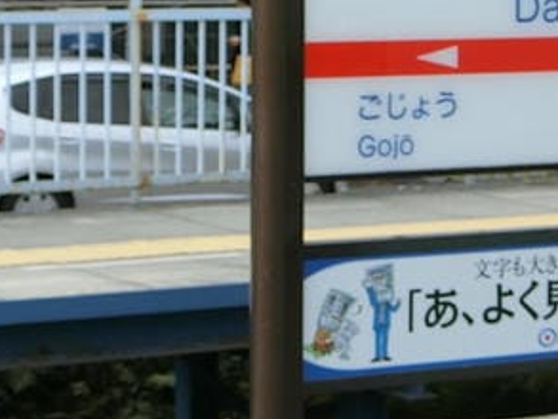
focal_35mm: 180
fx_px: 2903
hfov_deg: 10.9
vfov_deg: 8.3
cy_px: 156
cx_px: 539
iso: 80
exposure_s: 1/250
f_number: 3.5
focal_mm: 9.5
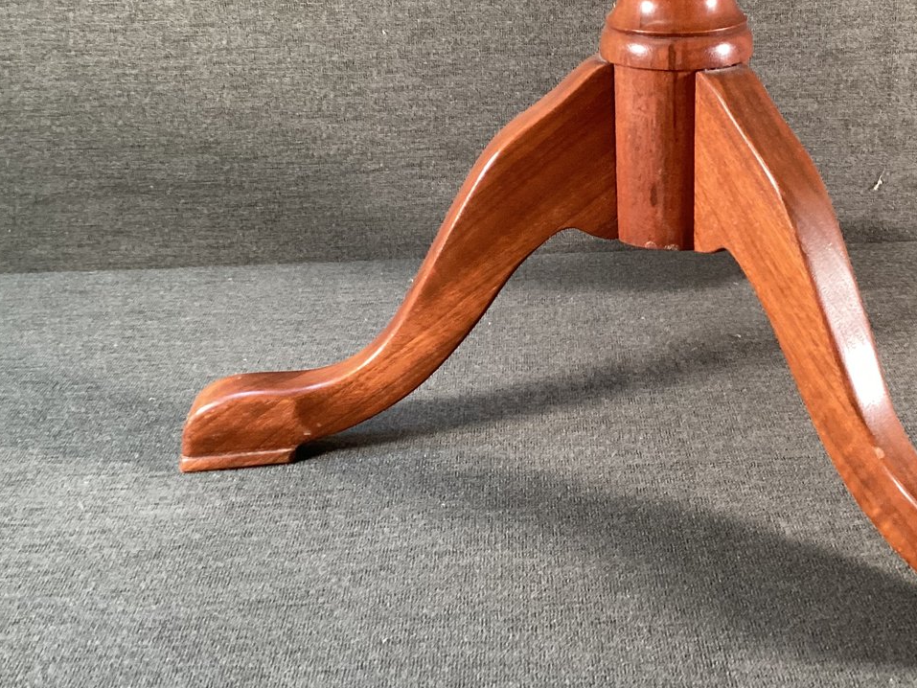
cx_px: 637
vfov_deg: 29.5
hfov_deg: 38.3
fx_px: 1298
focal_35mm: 49
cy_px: 243
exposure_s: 1/60
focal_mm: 3.3
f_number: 2.4
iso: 250
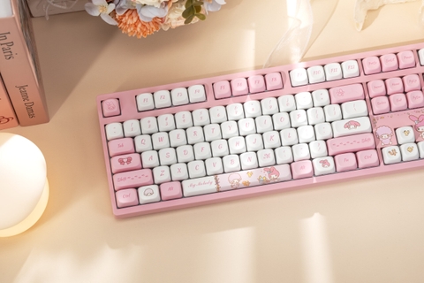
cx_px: 212
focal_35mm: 105
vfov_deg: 13.0
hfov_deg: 19.5
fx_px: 1237
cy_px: 142
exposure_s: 1/160
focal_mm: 70
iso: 640
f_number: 8
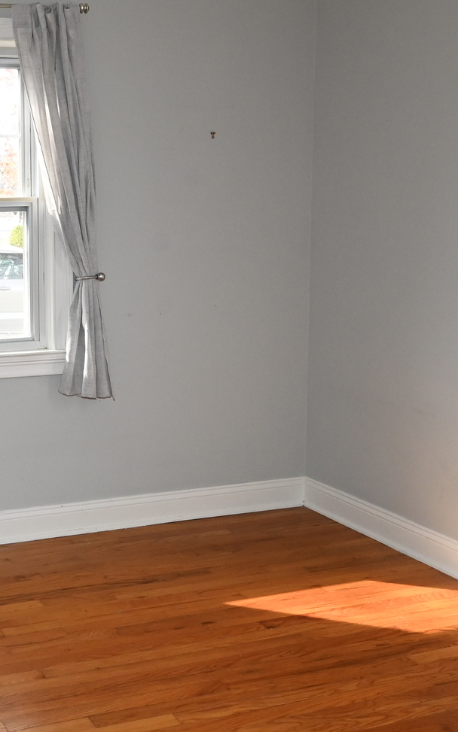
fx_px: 899
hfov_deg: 26.3
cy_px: 311
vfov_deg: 44.2
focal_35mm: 45
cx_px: -51
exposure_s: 1/200
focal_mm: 14
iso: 1250
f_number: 9
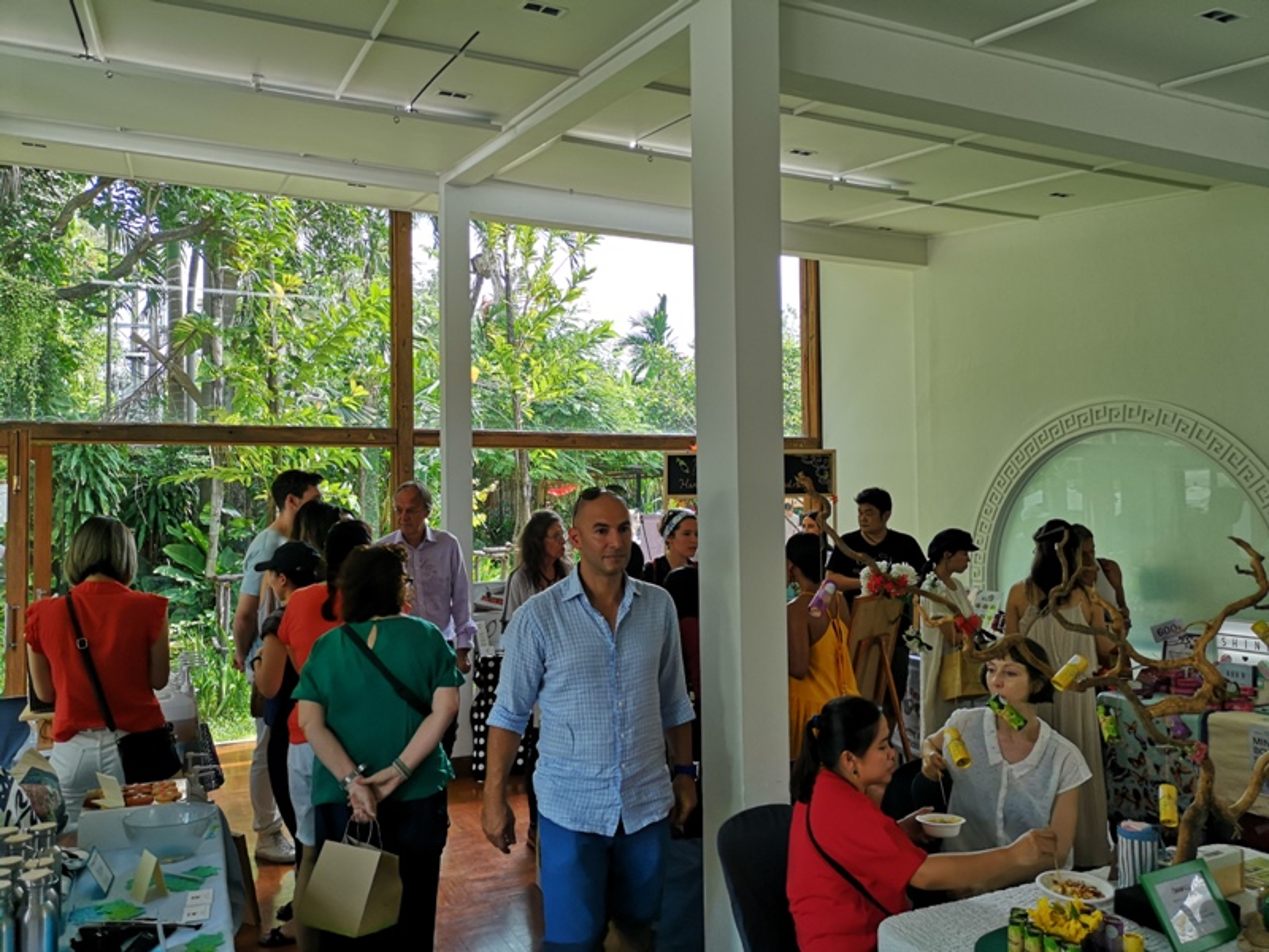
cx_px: 634
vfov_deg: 51.4
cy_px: 476
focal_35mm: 27
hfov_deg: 65.3
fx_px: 990
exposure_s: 1/323
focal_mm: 3.95
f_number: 1.8
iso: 50
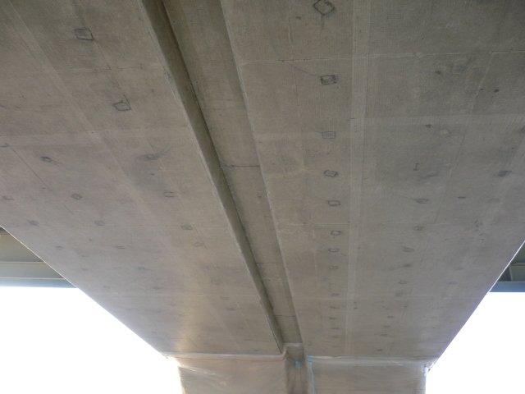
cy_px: 197
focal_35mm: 35
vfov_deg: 40.7
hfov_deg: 52.6
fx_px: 531
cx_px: 262
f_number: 2.8
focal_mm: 5.8
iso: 100
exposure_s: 1/30
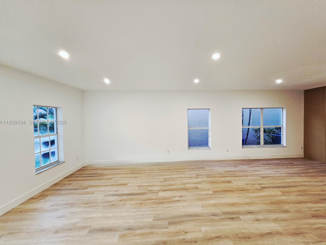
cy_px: 122
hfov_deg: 101.9
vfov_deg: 85.7
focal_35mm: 14
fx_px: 132
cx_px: 174
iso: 200
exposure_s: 1/60.2
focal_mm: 2.2
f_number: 2.2
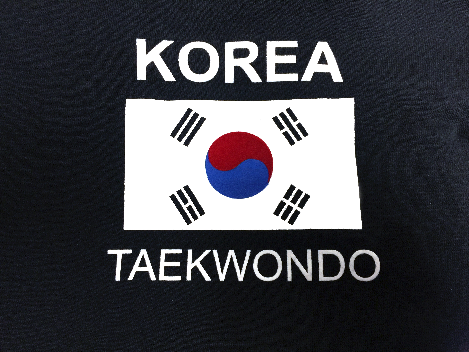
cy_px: 176
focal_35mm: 29
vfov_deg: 48.2
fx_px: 393
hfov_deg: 61.7
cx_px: 234
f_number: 2.2
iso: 64
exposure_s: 1/17
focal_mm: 4.15
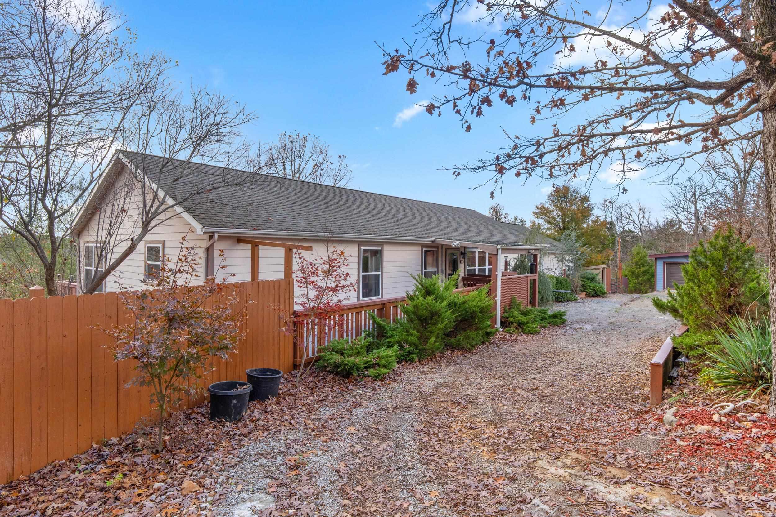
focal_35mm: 19
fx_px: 417
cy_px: 258
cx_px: 388
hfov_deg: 85.9
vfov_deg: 63.6
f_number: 9
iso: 400
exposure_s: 1/80
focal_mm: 12.9
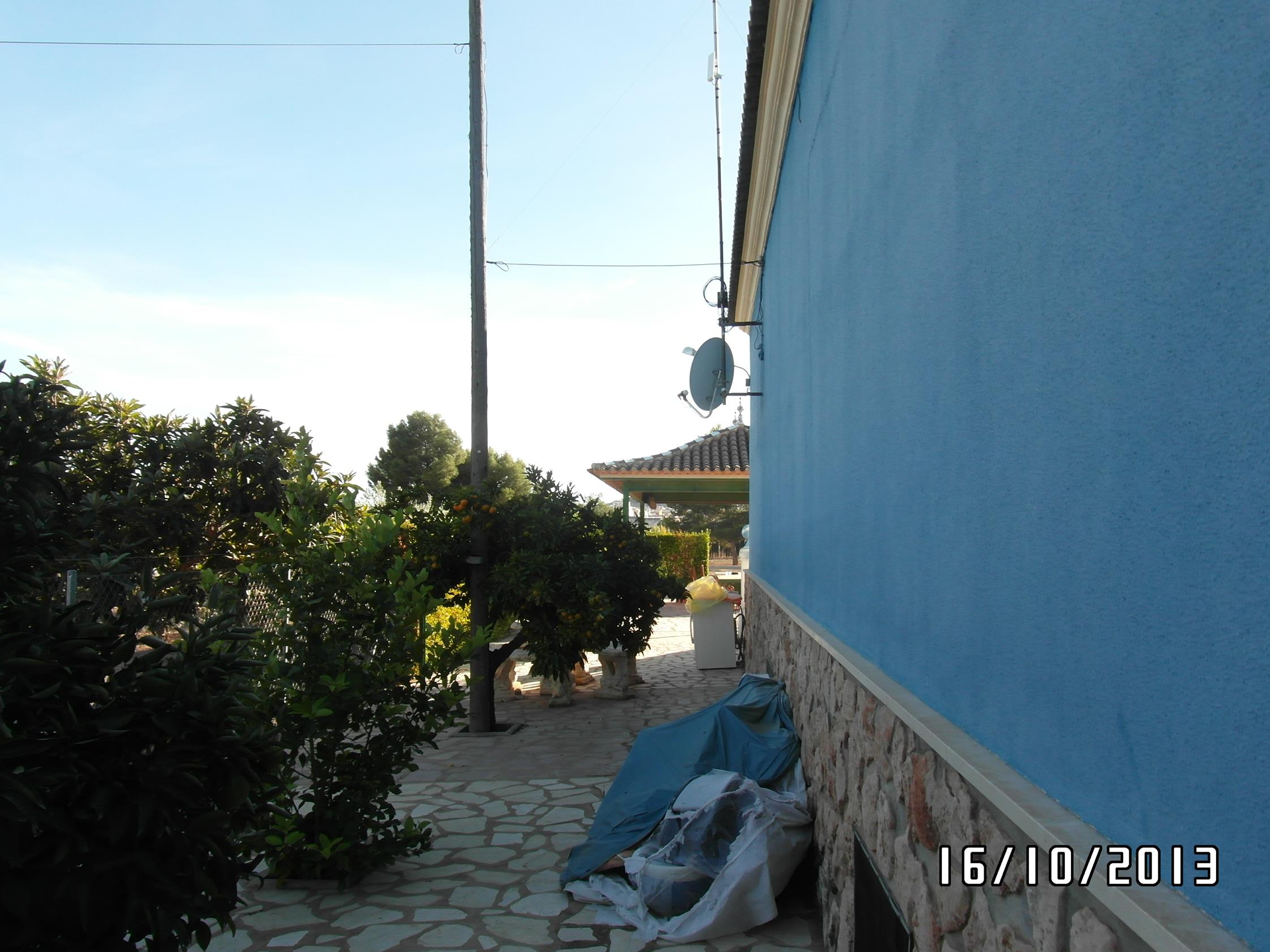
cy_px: 482
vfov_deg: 54.9
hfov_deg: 69.4
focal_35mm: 25
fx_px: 917
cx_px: 652
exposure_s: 1/125
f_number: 4.6
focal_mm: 4
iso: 80
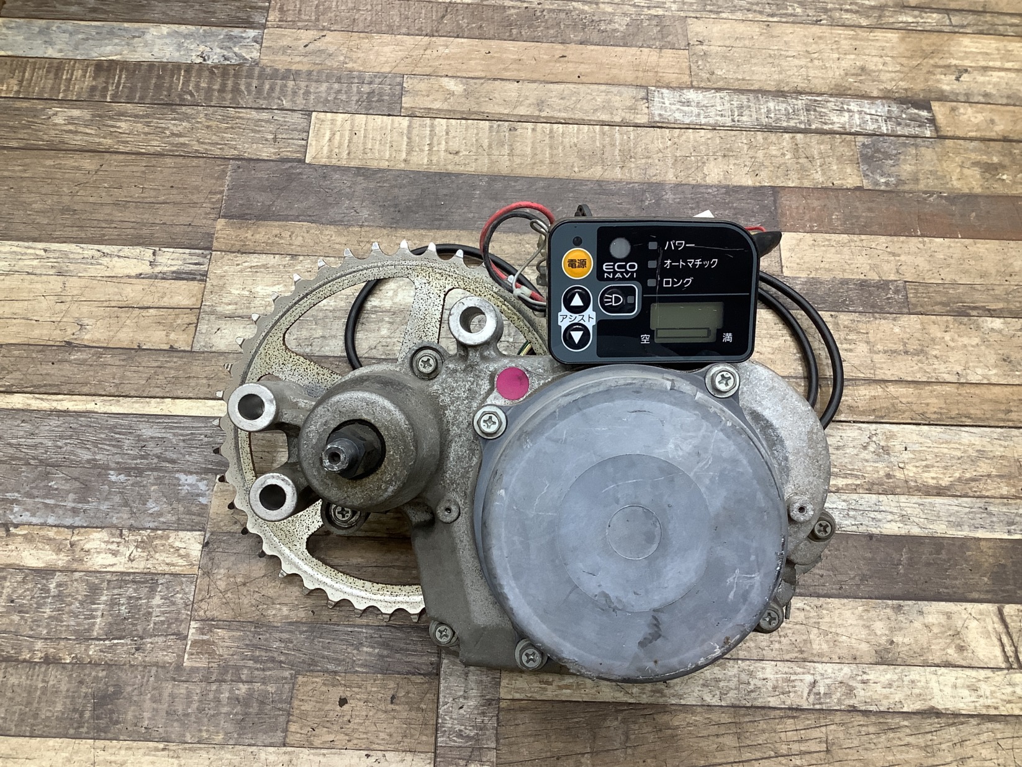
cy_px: 384
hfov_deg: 58.3
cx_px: 511
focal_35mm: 31
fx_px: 915
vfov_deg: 45.5
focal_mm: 3.3
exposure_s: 1/50
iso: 125
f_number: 2.4
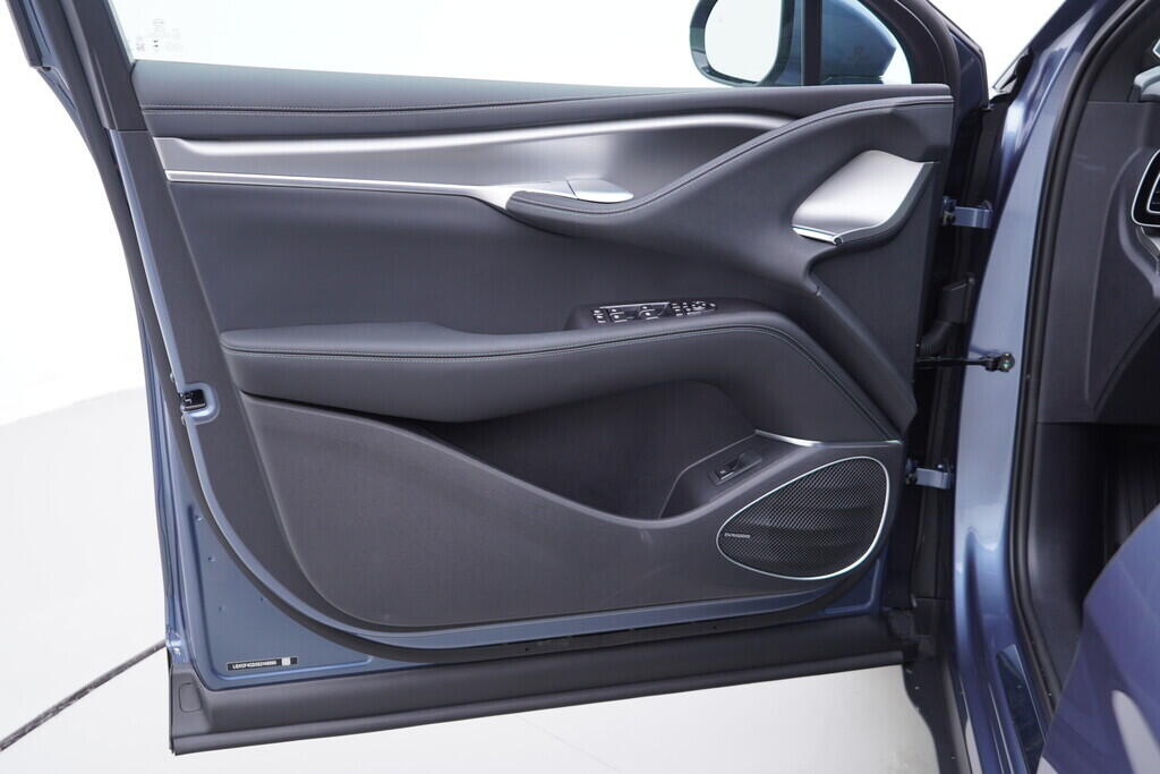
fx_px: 1160
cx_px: 580
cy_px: 387
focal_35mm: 36
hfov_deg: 53.1
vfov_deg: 36.9
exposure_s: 1/40
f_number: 2.8
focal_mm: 24
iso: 125
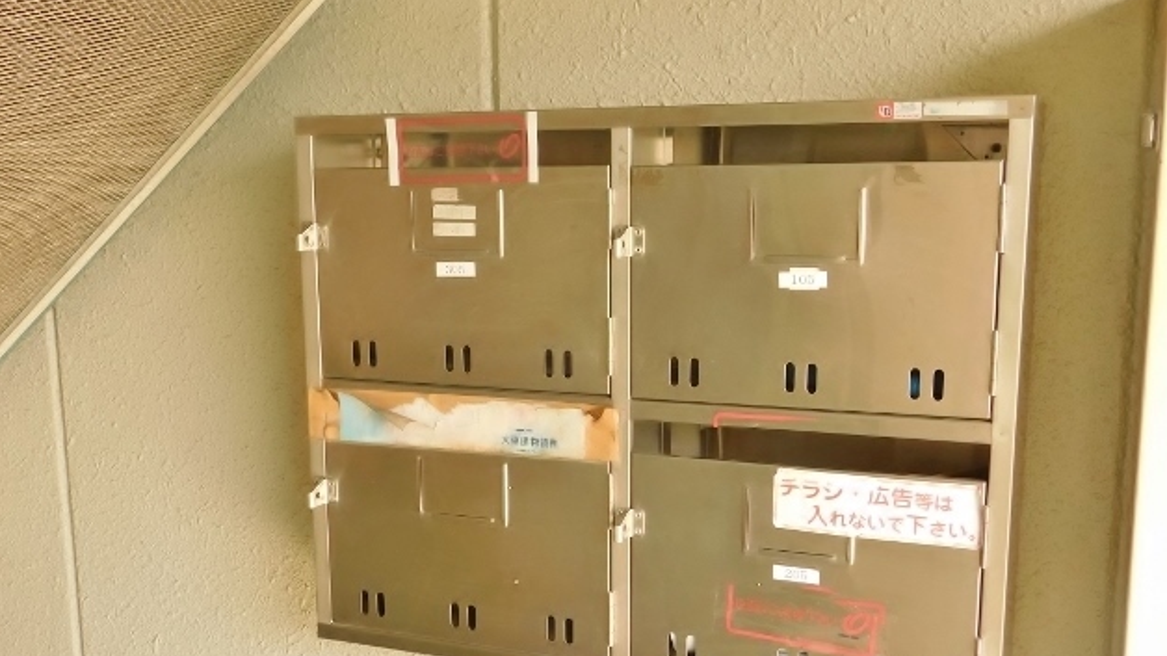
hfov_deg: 50.5
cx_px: 574
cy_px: 416
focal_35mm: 40
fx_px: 1238
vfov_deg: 29.6
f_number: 3.5
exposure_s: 1/60
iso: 125
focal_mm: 6.3
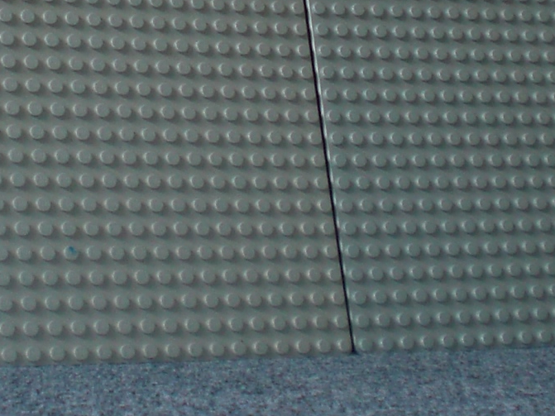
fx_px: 1860
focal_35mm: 116
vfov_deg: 12.4
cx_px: 235
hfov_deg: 17.0
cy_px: -112
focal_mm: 6.3
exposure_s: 1/40
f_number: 3.1
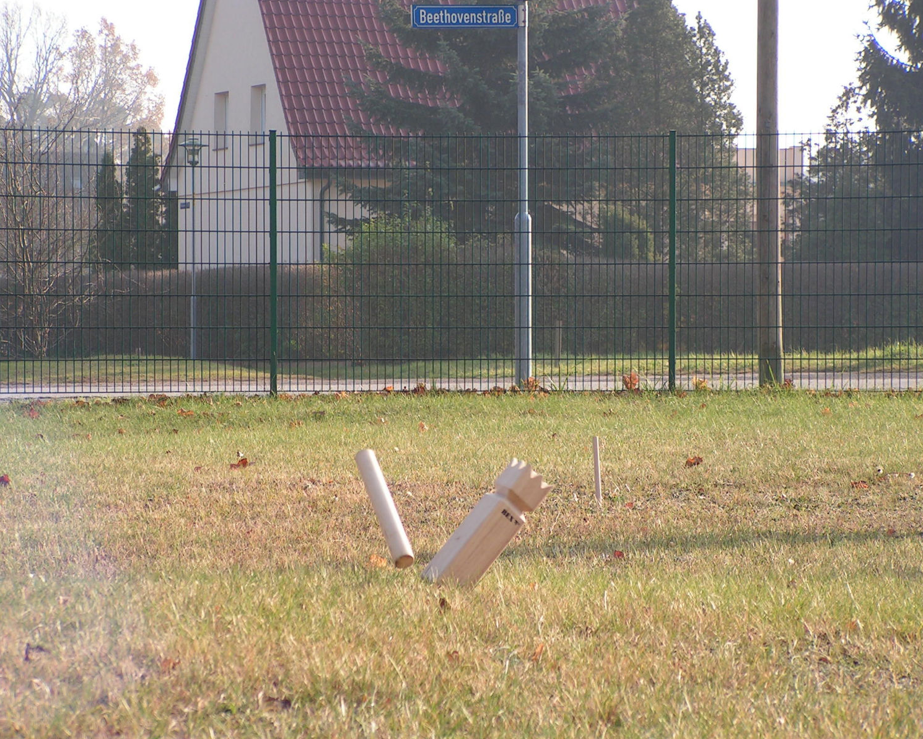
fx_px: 3551
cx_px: 460
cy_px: 371
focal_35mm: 130
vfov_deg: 11.9
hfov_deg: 14.8
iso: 64
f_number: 3.4
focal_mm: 20.7
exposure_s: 1/250
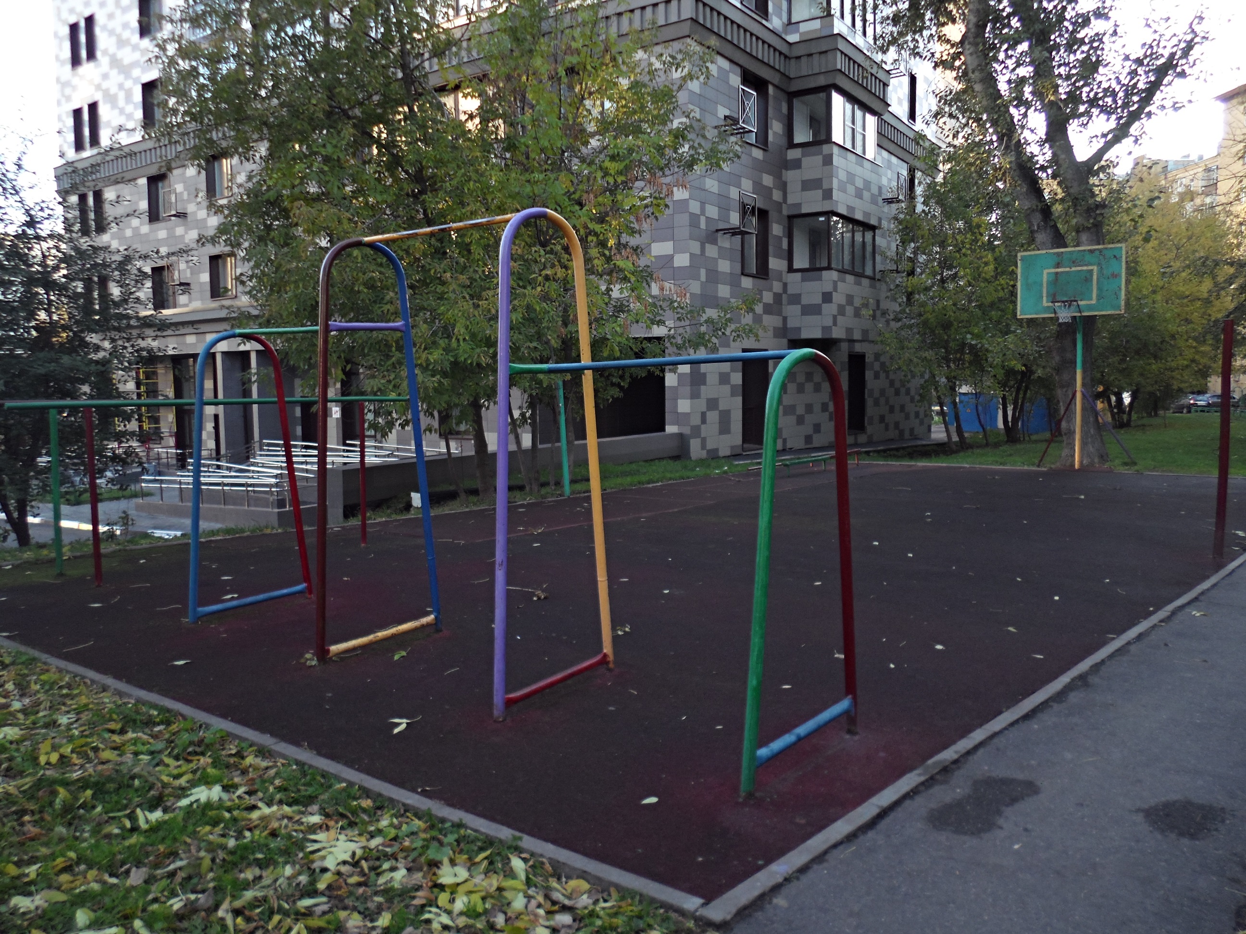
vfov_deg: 54.9
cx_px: 623
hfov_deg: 69.4
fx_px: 900
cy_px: 467
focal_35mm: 25
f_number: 2.5
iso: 100
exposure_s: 1/90
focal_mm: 4.5
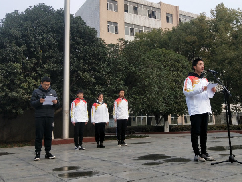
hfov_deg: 54.9
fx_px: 231
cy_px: 80
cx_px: 145
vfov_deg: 42.9
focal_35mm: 33
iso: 51
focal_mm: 4.27
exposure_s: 1/688
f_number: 1.7
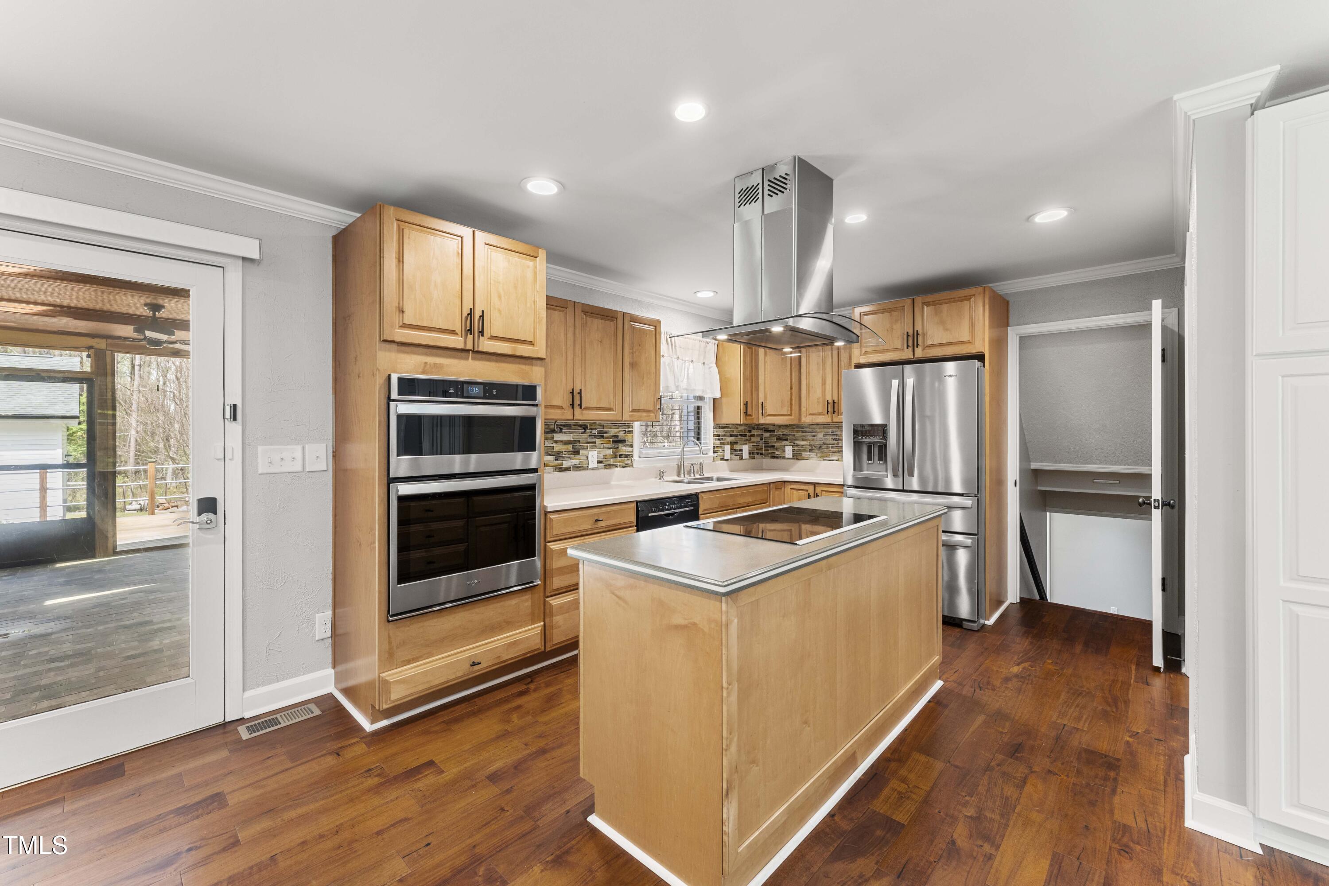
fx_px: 517
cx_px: 664
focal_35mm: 14
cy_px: 443
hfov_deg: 104.3
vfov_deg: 81.2
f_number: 8
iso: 640
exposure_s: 1/6
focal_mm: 14
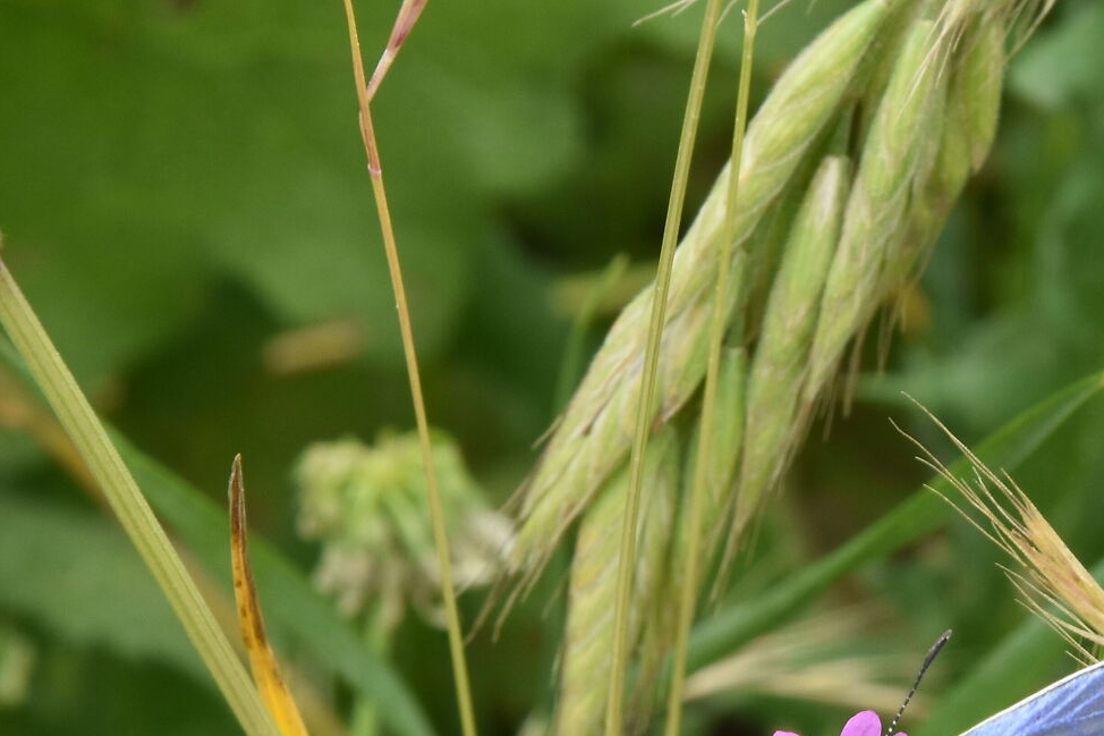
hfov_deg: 5.3
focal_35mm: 388
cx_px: 912
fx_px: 11903
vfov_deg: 3.5
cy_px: 770
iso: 400
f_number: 16
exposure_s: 1/100
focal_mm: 105
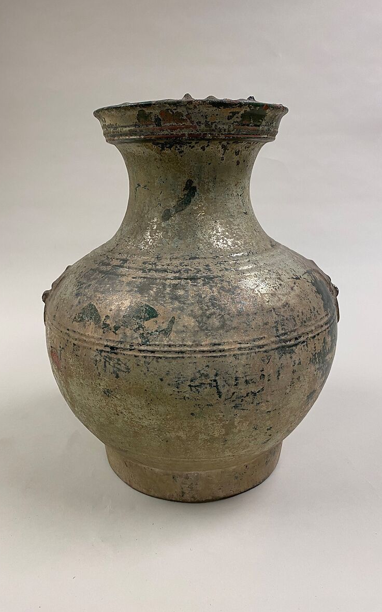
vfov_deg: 66.5
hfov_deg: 44.5
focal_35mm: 28
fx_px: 466
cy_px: 310
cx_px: 192
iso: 80
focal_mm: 4.25
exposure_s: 1/60
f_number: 1.8
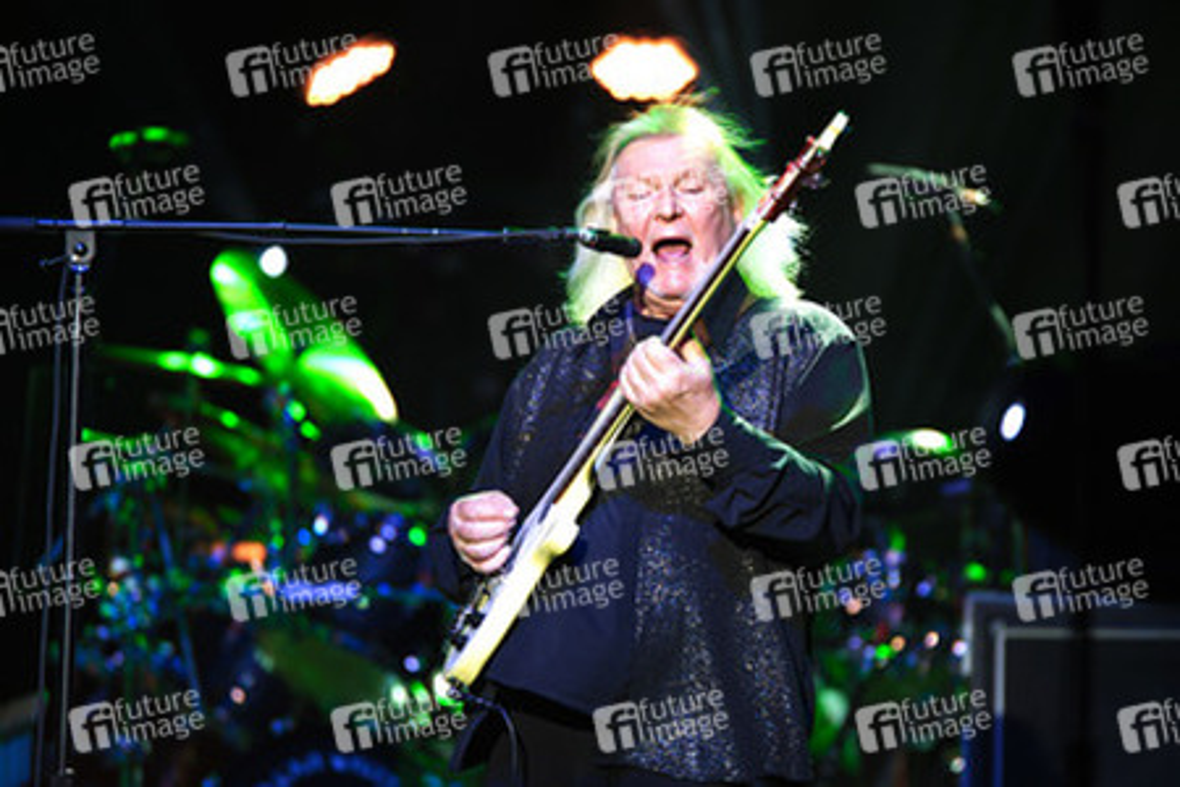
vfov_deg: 4.6
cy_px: 394
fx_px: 9833
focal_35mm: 300
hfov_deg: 6.9
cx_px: 590
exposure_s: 1/125
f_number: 2.8
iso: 1600
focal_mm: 300
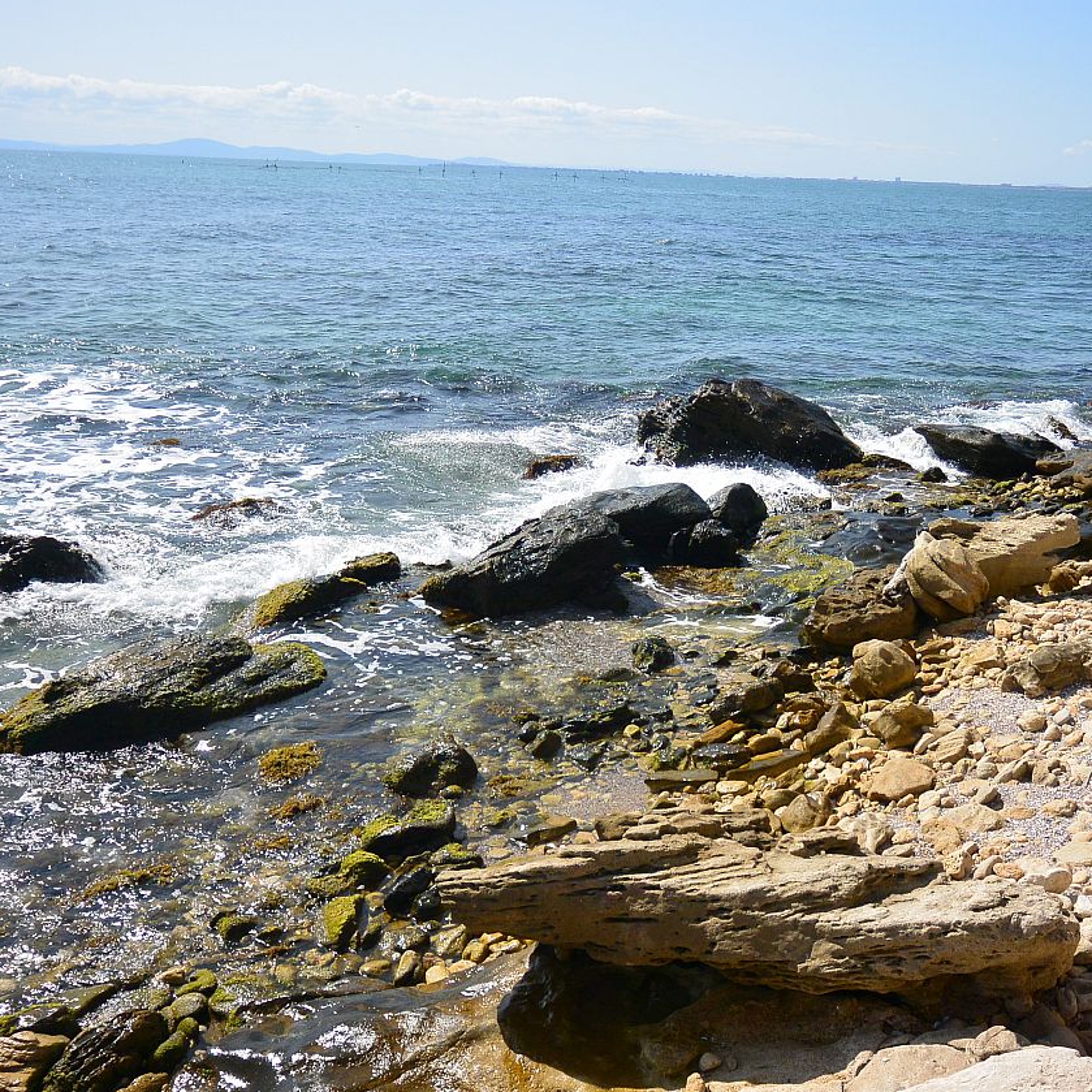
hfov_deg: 46.7
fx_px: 1249
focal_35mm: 35
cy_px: 545
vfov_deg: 47.2
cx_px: 699
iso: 160
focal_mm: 10
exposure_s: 1/2500
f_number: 5.6
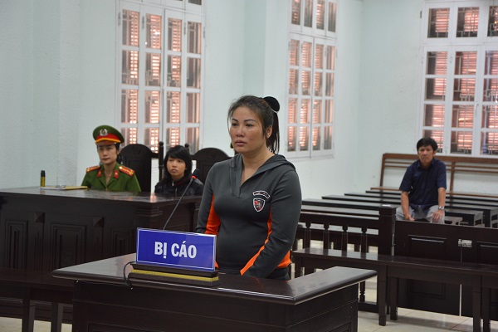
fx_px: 1037
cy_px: 166
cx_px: 249
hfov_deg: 27.0
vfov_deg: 18.2
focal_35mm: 75
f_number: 5
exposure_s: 1/30
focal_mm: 50
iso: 800
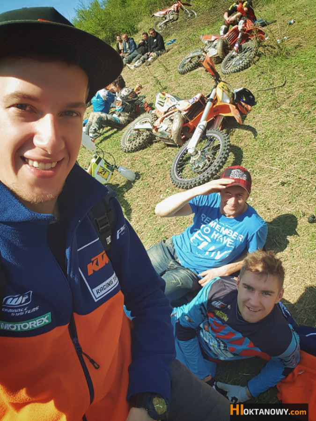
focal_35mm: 21
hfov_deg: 63.5
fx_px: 255
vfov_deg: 79.0
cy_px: 210
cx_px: 158
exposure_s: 1/1260
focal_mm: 2.1
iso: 50
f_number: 1.7
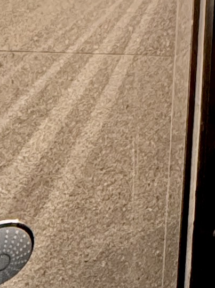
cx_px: -327
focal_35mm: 105
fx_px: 870
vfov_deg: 14.3
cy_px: 636
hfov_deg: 11.3
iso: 640
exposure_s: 1/50
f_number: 2.2
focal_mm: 2.22
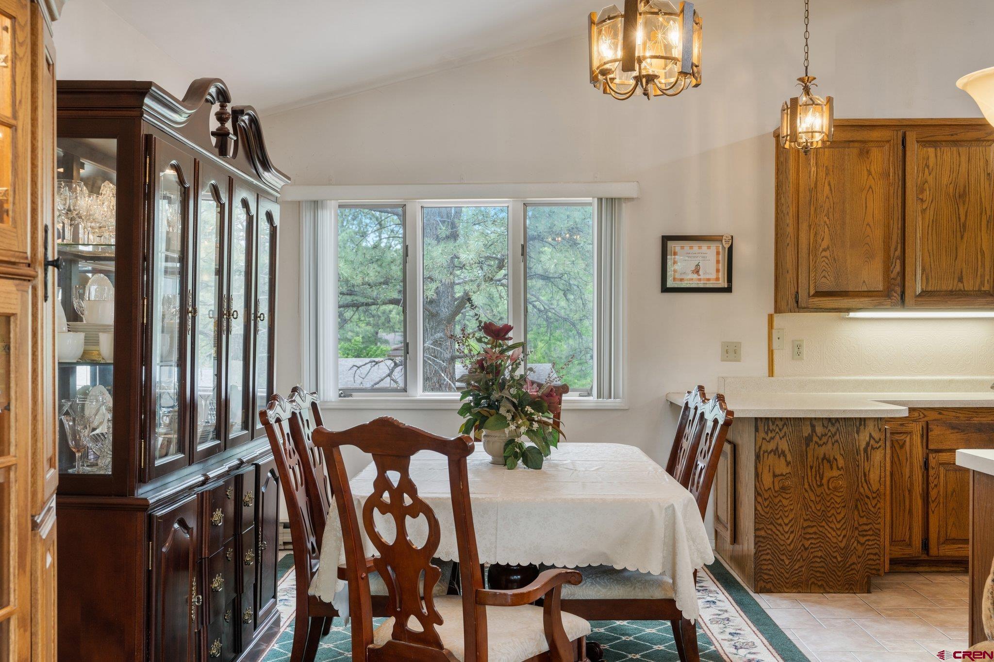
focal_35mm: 35
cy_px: 331
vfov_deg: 37.8
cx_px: 497
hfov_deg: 54.4
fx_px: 966
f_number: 8
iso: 400
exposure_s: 1/6
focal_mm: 35
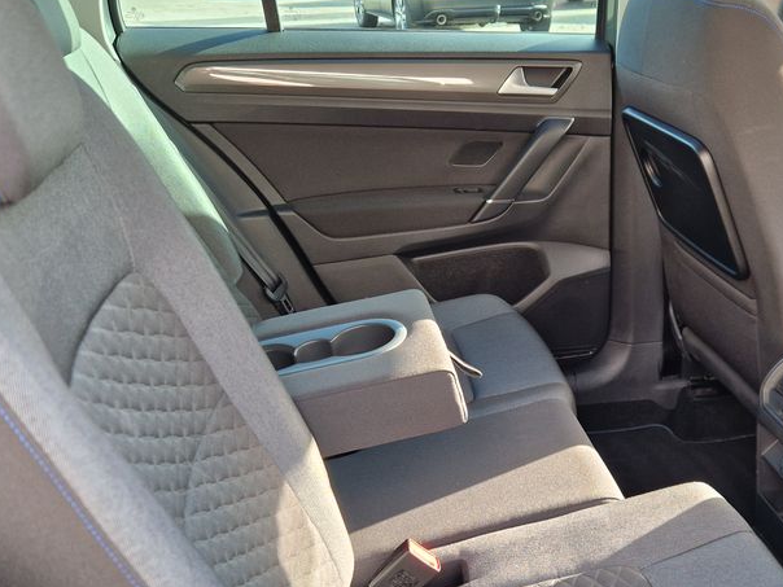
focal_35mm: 39
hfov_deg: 47.6
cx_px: 465
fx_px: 882
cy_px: 444
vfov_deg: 35.9
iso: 125
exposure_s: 1/180
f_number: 1.8
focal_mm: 5.4
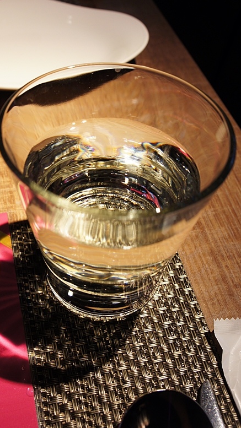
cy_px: 194
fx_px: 454
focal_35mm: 40
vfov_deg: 50.4
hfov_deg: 29.6
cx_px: 94
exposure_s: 1/40
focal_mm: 22
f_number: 5.6
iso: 320
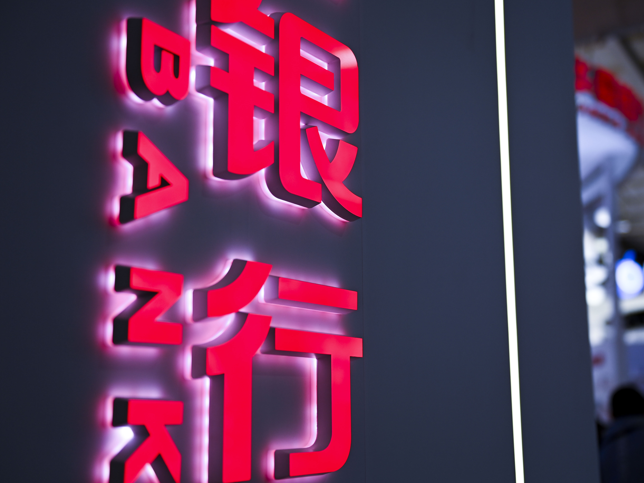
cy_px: 247
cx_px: 363
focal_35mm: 51
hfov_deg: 37.4
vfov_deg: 28.6
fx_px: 949
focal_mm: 44
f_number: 2.8
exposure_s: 1/800
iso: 250
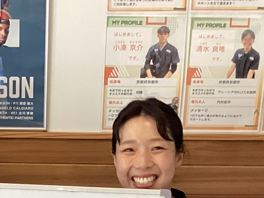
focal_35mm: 111
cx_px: 27
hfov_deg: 17.5
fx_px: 847
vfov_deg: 12.5
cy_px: 316
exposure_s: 1/60
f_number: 2.4
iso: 160
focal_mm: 3.3
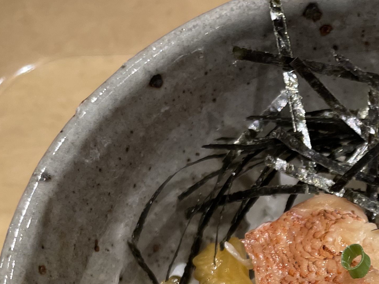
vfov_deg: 18.6
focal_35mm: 73
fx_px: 799
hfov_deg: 25.0
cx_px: 404
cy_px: 376
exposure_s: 1/60
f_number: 1.6
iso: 125
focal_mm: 4.2
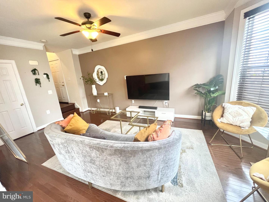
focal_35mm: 13
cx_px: 134
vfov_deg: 89.9
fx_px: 101
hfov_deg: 106.2
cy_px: 101
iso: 320
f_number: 1.8
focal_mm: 1.57
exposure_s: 1/60
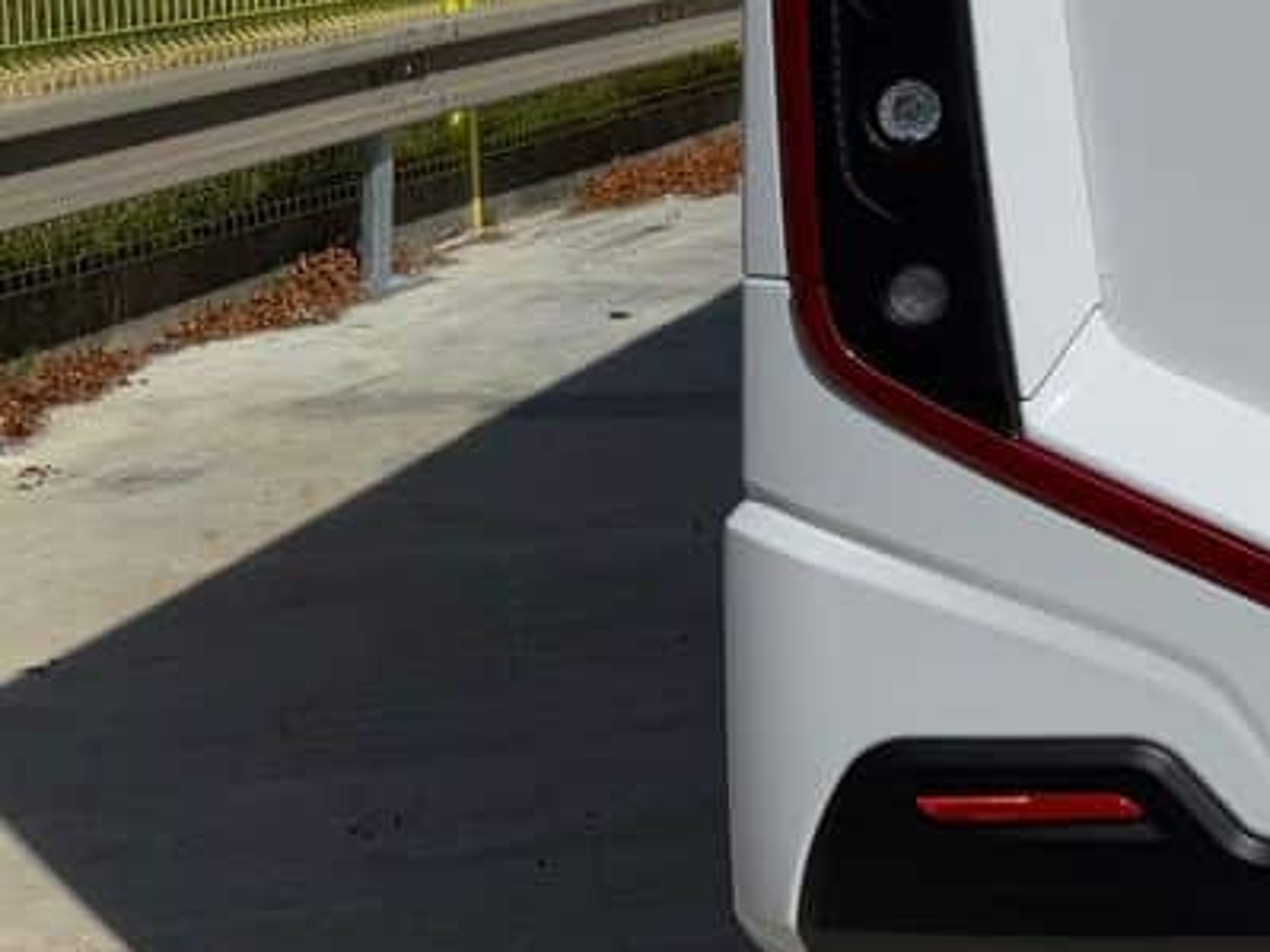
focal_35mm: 77
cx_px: 1884
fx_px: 2824
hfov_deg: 21.4
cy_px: -83
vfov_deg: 18.4
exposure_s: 1/14286
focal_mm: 6.76
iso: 64
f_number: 1.78
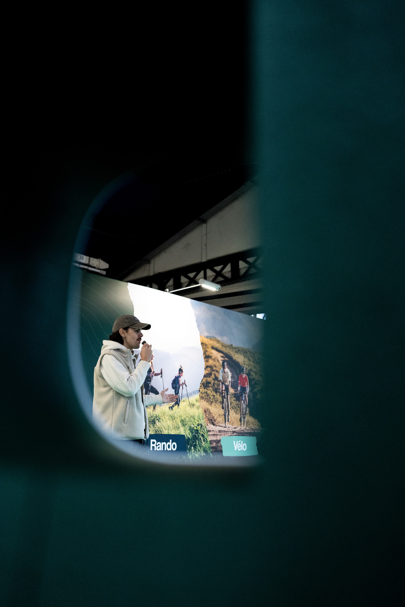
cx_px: 202
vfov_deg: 48.5
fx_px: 675
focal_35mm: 40
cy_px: 304
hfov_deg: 33.4
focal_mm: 40
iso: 4000
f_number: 3.2
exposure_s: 1/200
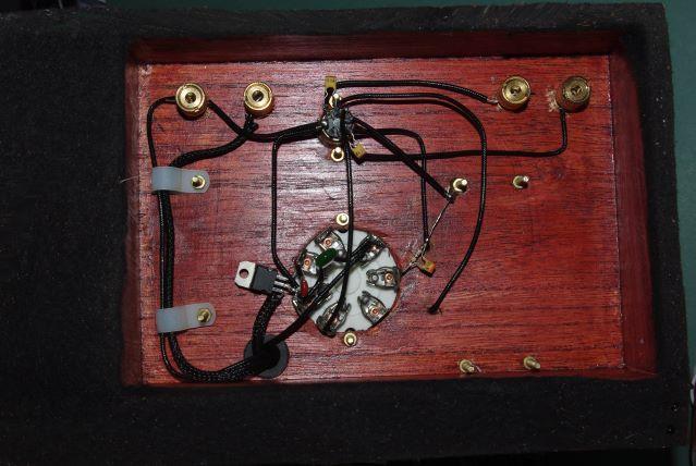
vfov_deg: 32.0
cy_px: 233
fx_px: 813
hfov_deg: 46.3
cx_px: 348
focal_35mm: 42
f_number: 11
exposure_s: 1/50
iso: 200
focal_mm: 28
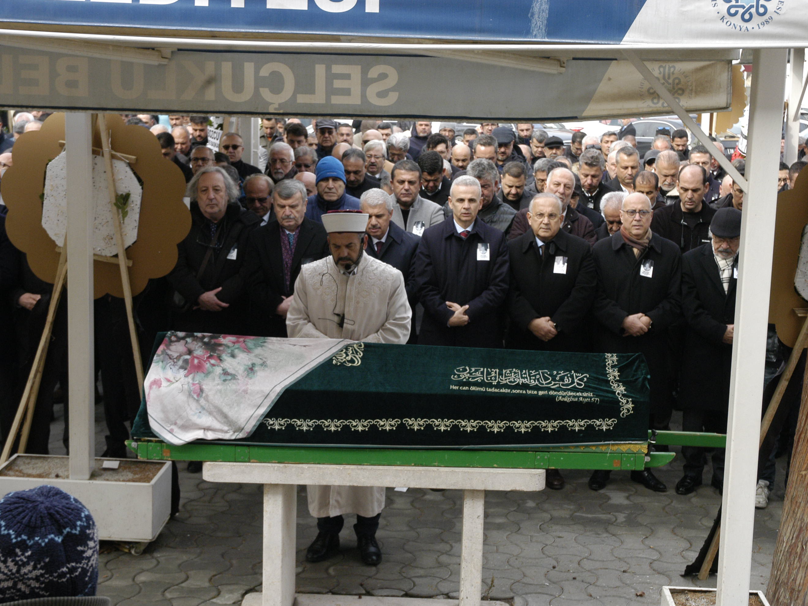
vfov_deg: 25.4
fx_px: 1343
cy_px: 303
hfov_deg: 33.4
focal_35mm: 58
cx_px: 446
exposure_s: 1/500
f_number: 5.6
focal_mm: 35
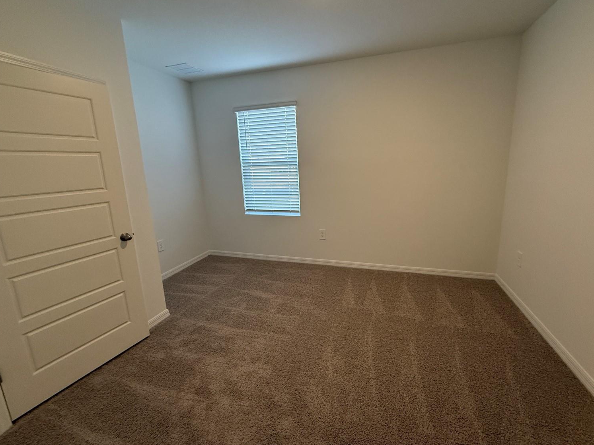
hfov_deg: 98.1
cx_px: 314
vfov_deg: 81.7
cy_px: 210
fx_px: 257
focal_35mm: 15
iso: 320
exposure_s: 1/120
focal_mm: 2.22
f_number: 2.2
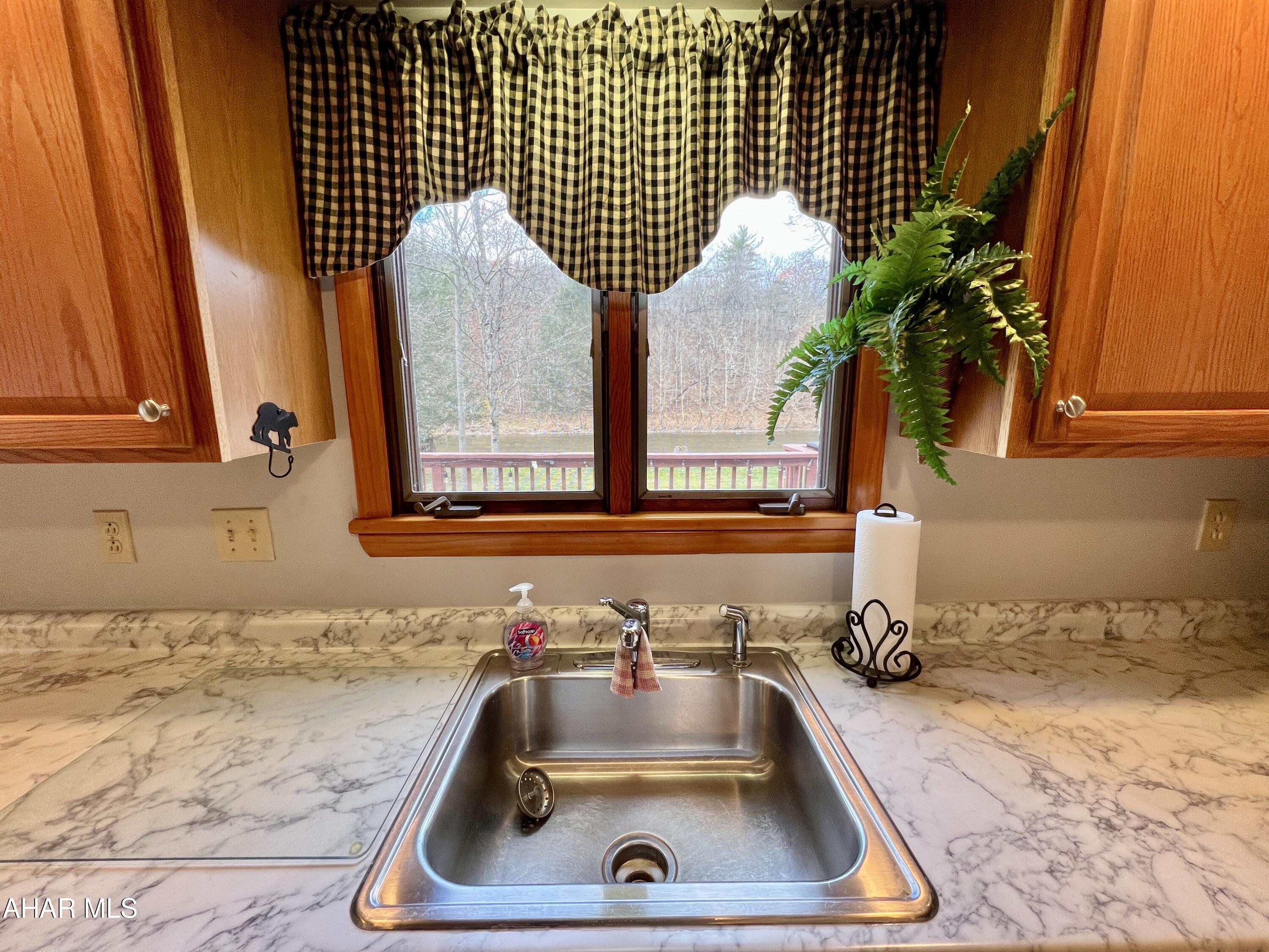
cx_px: 634
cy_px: 476
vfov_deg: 89.9
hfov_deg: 106.2
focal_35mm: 13
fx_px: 477
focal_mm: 1.57
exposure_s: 1/120
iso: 100
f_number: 1.8
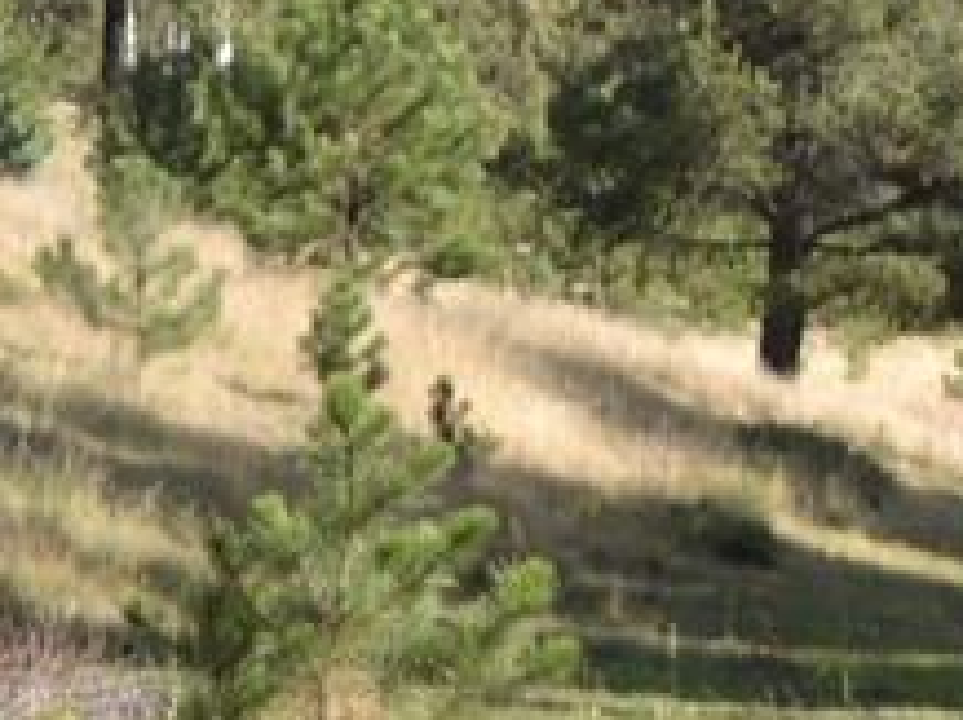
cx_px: 2085
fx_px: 10373
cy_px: -168
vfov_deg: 4.0
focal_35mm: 373
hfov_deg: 5.2
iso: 100
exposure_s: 1/200
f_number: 5.6
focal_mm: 55
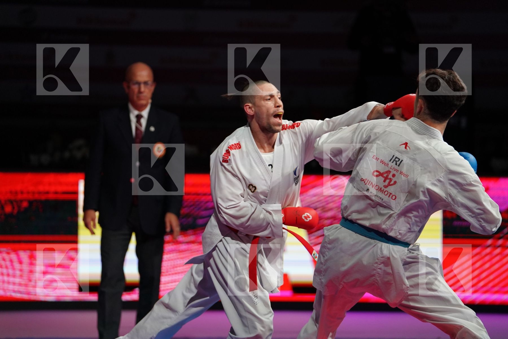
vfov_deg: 8.3
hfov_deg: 12.5
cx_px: 254
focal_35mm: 165
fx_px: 2328
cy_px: 170
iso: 2000
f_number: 2.8
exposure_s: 1/1000
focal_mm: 165
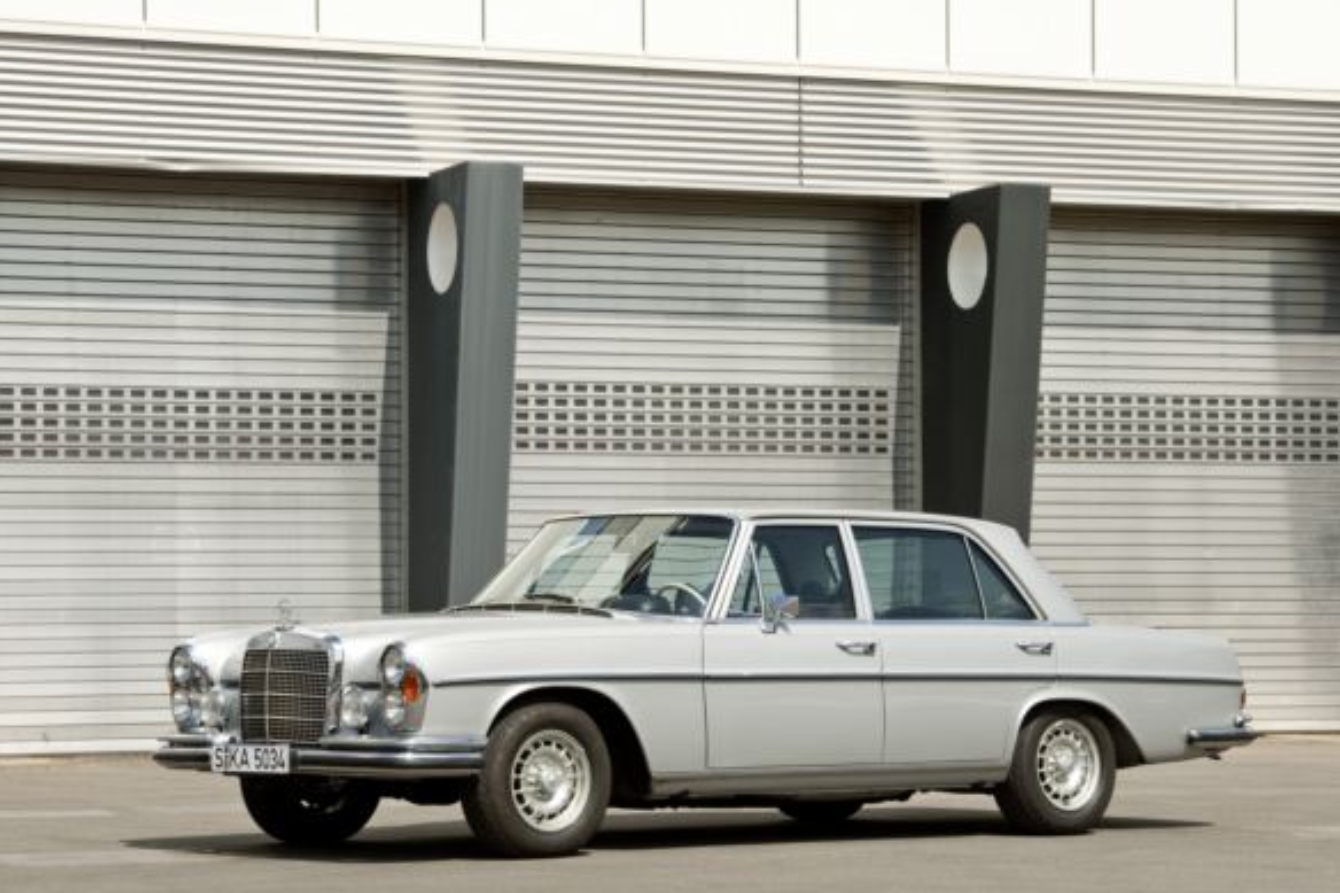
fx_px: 3833
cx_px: 668
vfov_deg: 13.3
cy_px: 446
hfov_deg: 19.8
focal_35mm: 103
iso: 100
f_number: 16
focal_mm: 102
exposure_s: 1/60
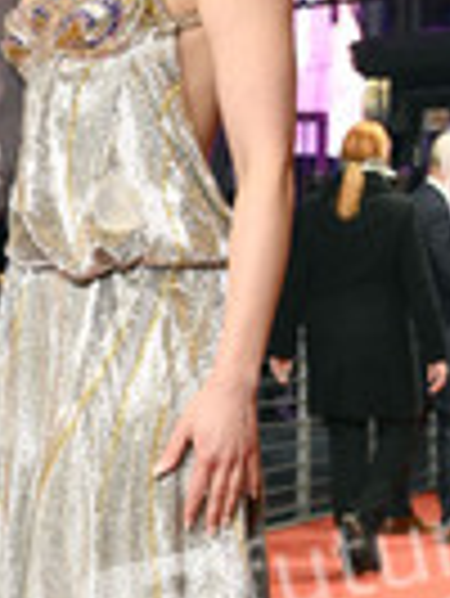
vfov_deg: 12.2
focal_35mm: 162
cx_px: -99
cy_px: 391
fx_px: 2803
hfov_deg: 9.1
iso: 5000
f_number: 5.6
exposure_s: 1/200
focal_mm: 56
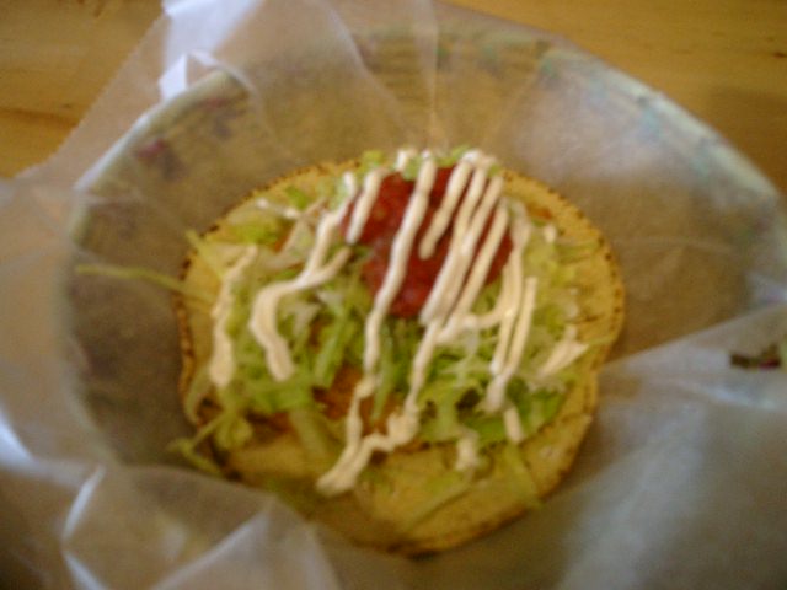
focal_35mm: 36
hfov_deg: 51.4
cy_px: 295
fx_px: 818
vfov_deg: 39.7
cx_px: 394
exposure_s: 1/25
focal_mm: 7.5
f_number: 3.2
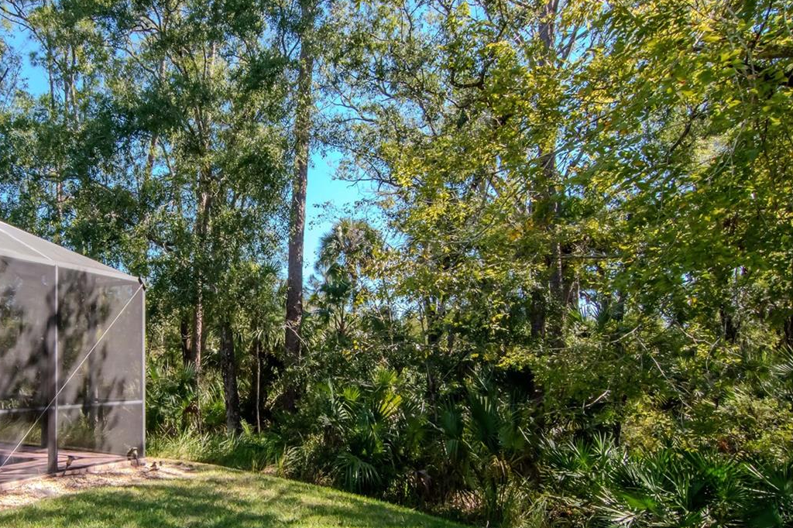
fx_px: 568
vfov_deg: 49.2
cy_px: 345
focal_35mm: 26
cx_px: 252
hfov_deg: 67.5
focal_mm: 11
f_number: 14
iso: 1250
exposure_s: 1/160
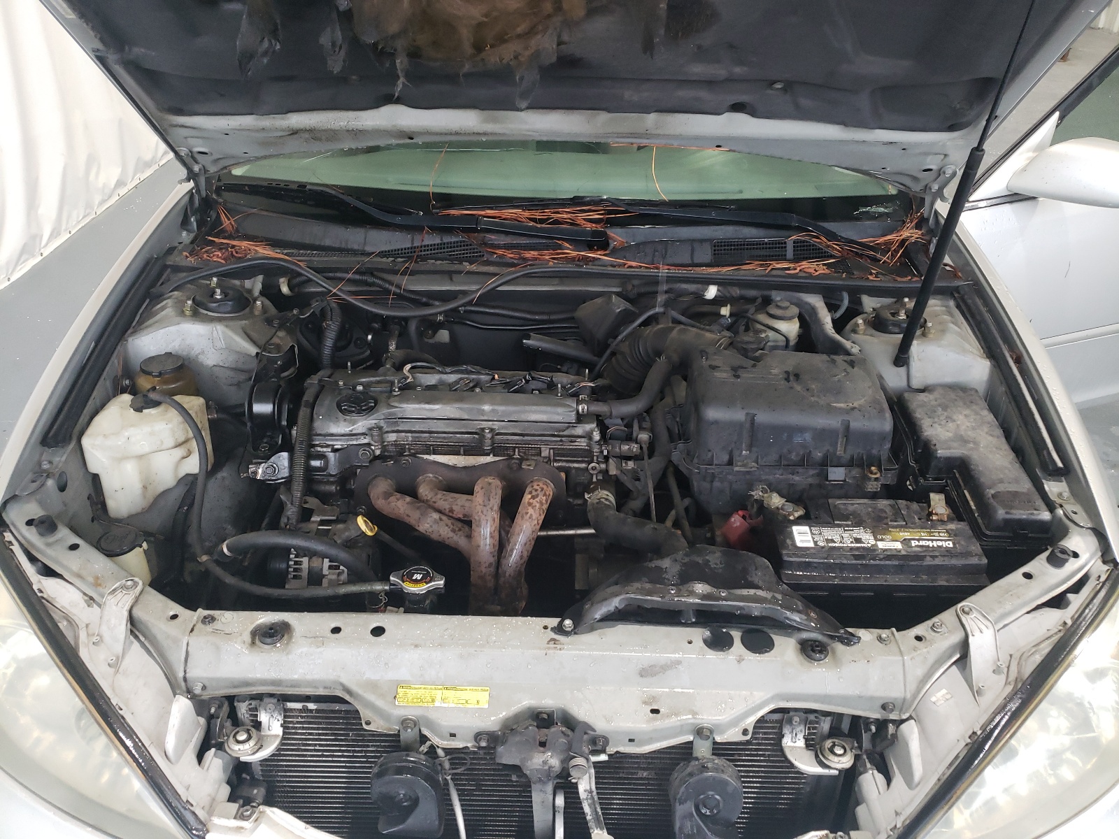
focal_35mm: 26
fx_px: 840
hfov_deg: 67.3
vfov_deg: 53.1
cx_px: 560
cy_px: 420
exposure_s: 1/60.2
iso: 214
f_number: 1.5
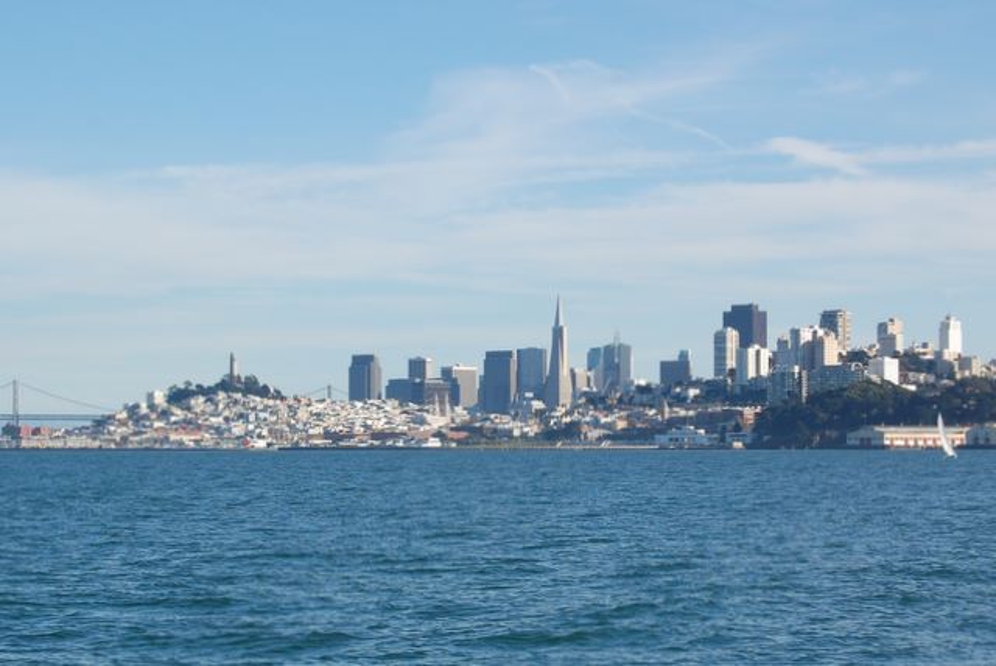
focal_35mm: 78
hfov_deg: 26.0
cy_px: 333
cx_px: 498
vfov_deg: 17.5
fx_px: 2160
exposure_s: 1/320
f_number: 9
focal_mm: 52
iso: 200
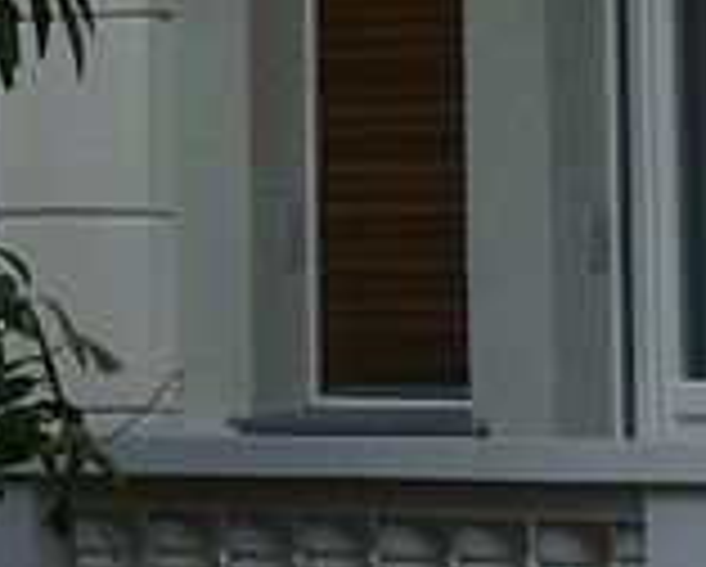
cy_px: -2138
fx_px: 9979
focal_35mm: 477
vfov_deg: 3.1
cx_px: -229
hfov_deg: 4.0
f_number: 13
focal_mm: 50
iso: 200
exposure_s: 1/250
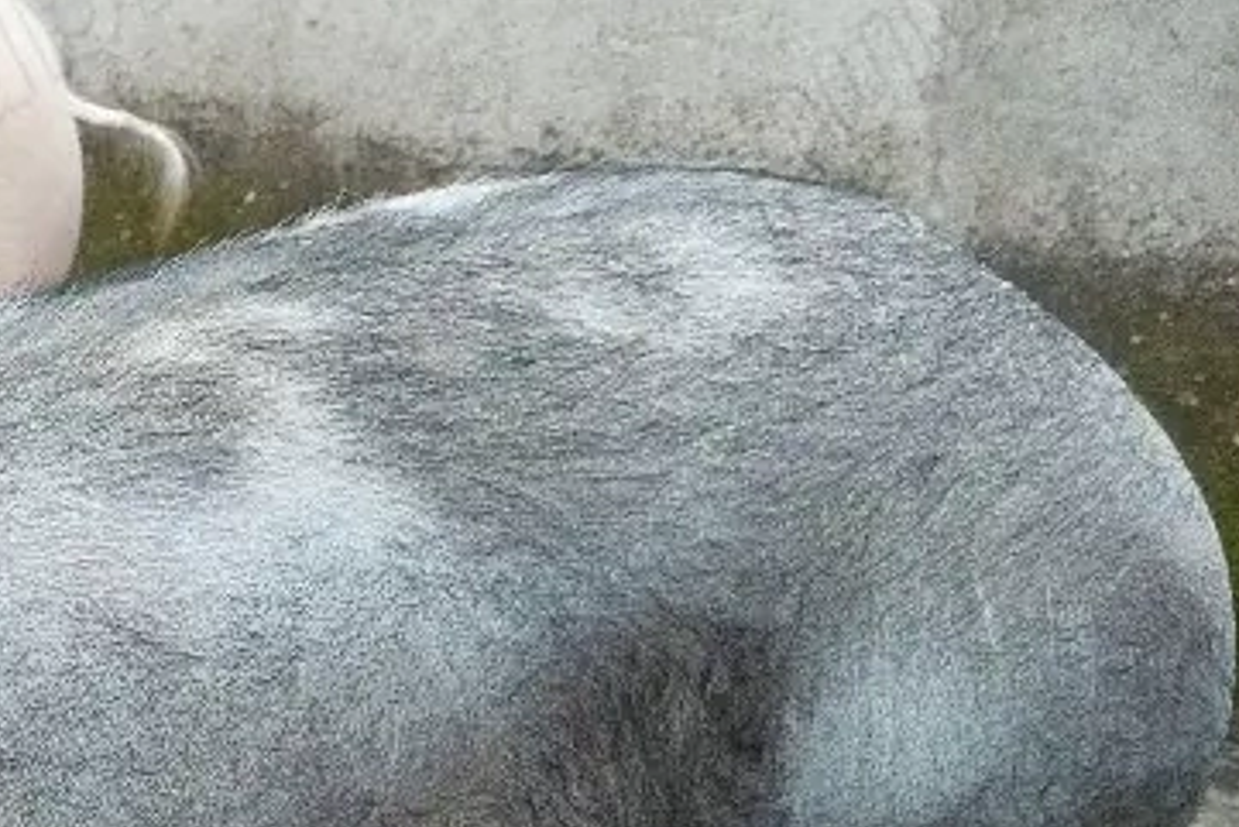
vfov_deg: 18.4
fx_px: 2479
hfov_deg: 23.9
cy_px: 841
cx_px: -467
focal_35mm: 72
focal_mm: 5.23
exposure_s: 1/156
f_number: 1.8
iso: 40
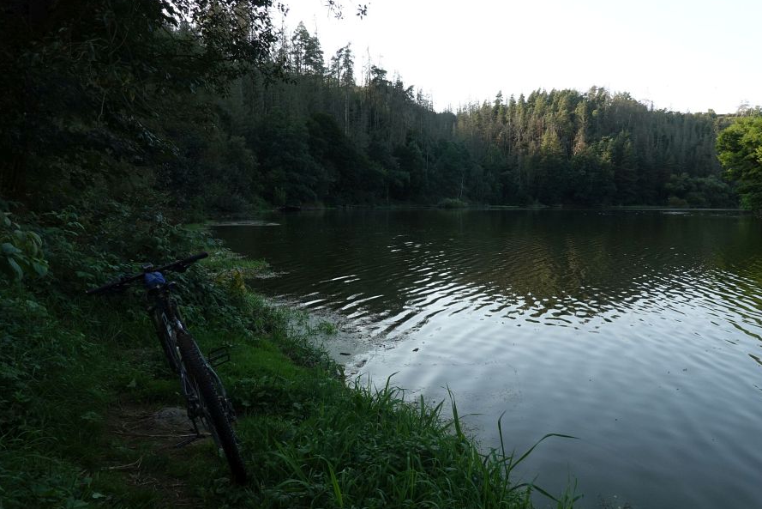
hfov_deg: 67.3
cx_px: 413
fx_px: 572
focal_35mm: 27
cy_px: 263
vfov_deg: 47.9
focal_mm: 9
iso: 125
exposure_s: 1/60
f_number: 7.1
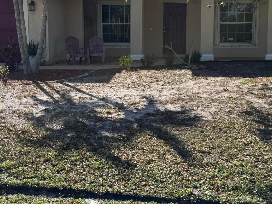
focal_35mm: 62
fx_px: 487
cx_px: 131
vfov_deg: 23.6
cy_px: 91
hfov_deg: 31.2
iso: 80
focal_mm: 6.76
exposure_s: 1/2833
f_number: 1.78
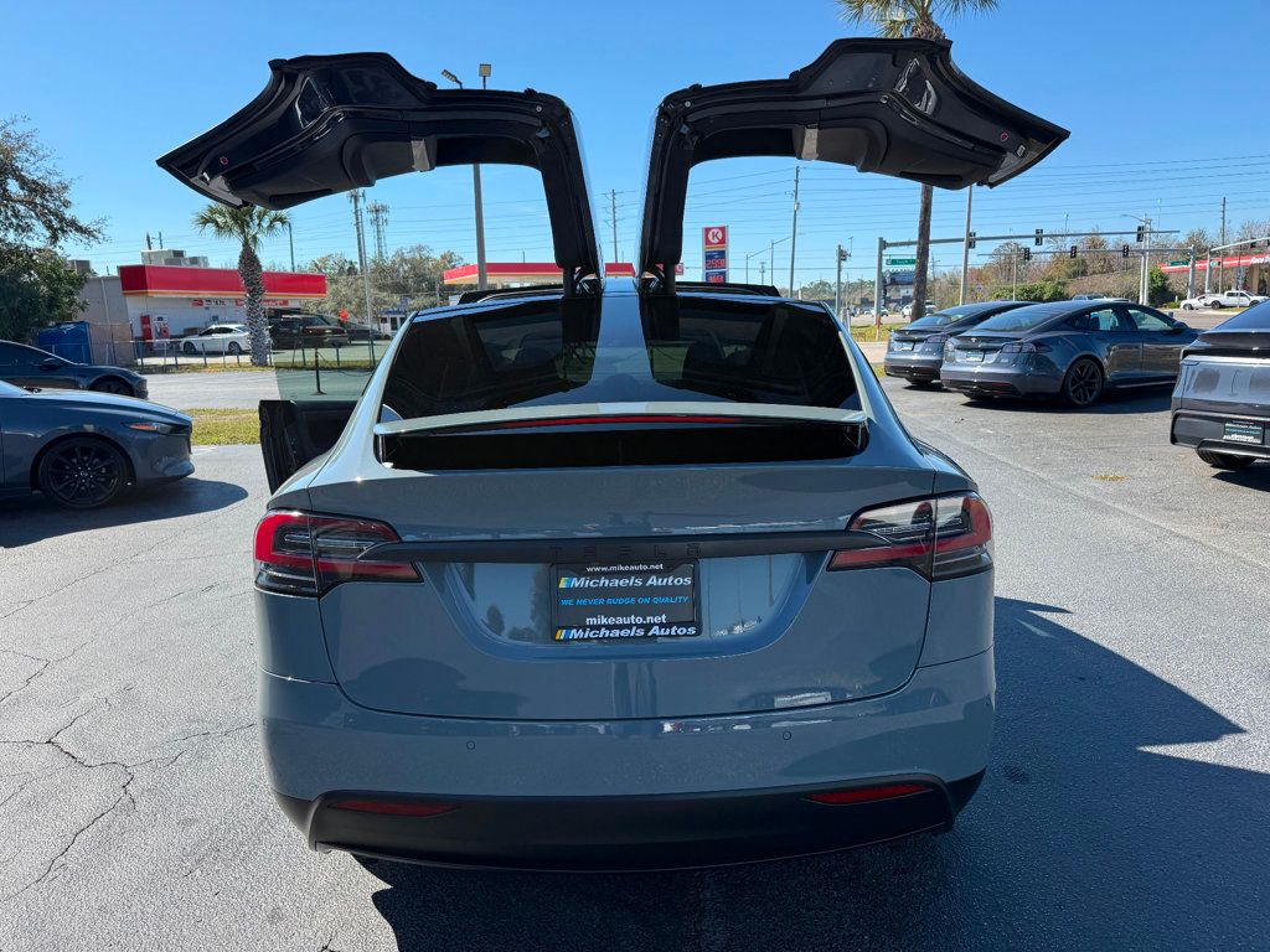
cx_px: 635
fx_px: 881
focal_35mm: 24
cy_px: 476
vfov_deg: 56.8
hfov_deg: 71.6
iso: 100
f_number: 1.78
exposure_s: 1/3145
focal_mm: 6.76
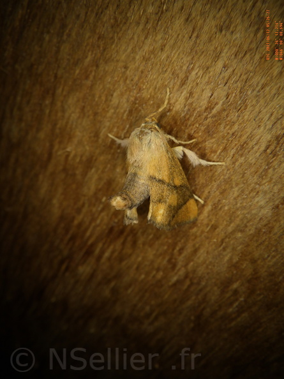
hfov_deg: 41.8
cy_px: 190
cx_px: 142
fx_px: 372
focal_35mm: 34
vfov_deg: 54.0
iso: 125
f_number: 4.6
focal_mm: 6.1
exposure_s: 1/800
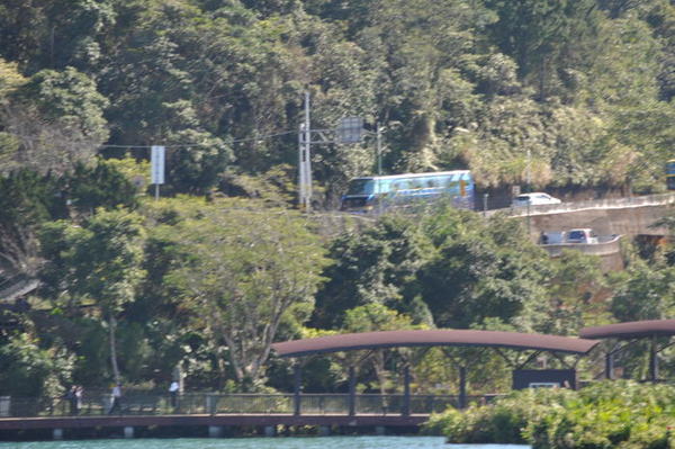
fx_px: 5620
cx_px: 338
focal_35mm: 300
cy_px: 224
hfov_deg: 6.9
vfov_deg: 4.6
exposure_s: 1/160
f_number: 6.3
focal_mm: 200
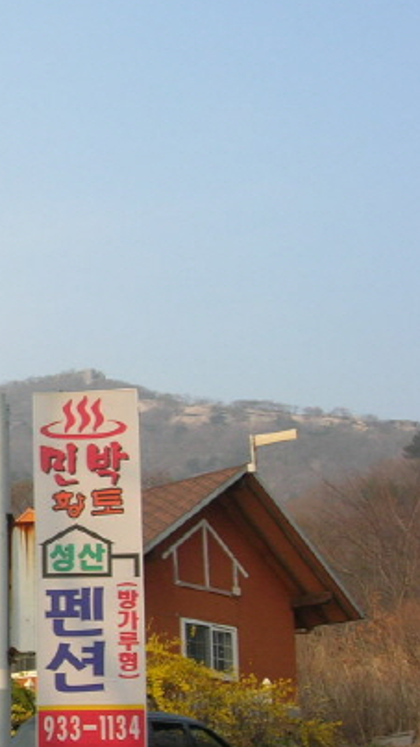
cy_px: 499
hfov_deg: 13.5
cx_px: -279
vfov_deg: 25.8
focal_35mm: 82
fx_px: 1625
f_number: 4.8
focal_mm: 7.8
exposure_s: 1/200
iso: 64
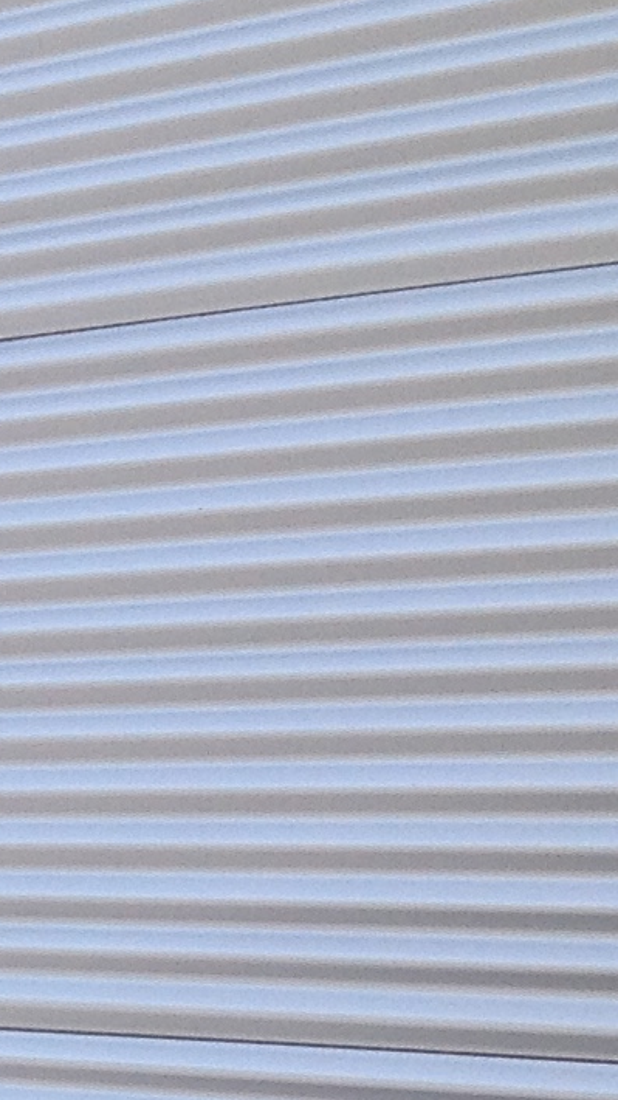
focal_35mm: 139
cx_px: -1138
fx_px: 4052
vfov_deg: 15.0
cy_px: 1239
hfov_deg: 7.7
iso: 50
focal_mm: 4.28
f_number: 2.4
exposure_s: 1/630
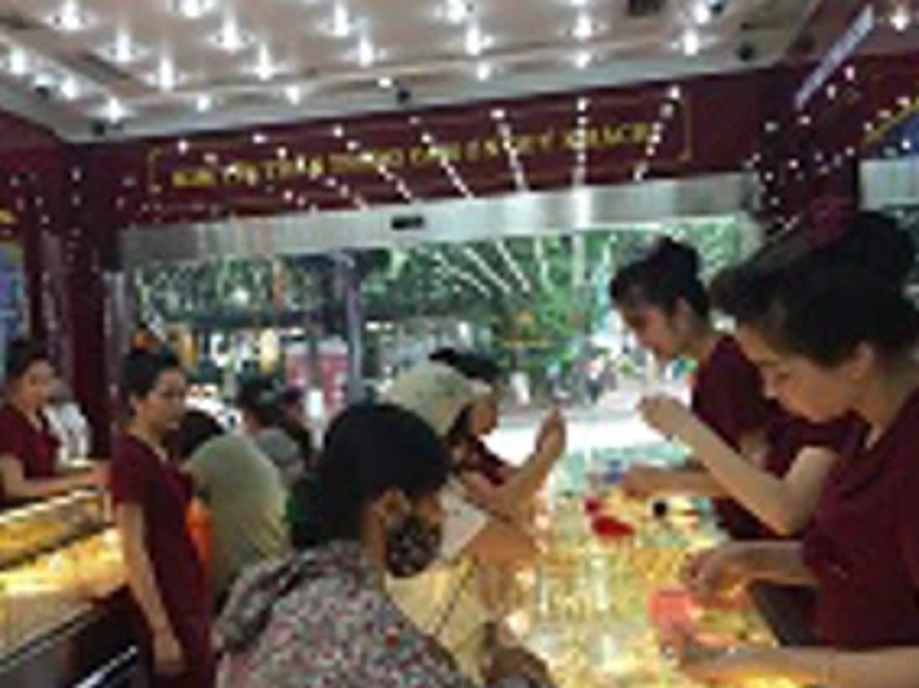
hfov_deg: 46.5
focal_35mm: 40
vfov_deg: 35.9
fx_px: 1061
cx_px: 357
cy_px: 360
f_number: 2.2
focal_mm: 4.15
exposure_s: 1/120
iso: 50
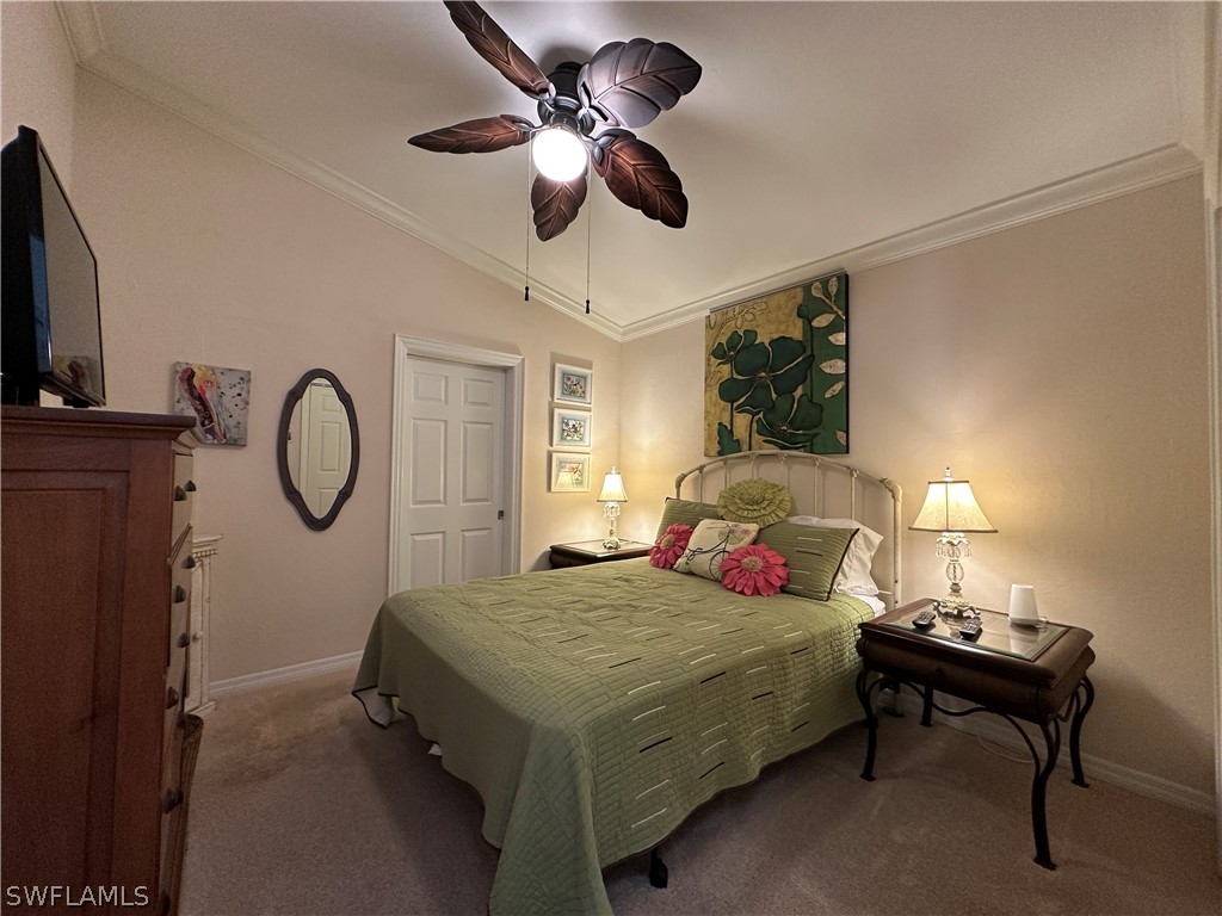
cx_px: 611
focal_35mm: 14
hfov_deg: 102.1
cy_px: 458
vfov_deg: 85.7
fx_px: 494
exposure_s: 1/60
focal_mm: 2.22
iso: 250
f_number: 2.2
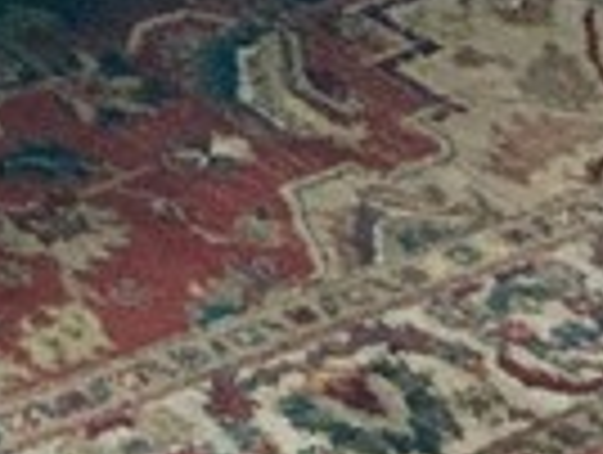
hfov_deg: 8.1
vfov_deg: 6.1
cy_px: -984
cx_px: -968
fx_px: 3857
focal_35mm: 221
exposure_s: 1/60
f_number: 1.8
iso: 250
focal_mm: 3
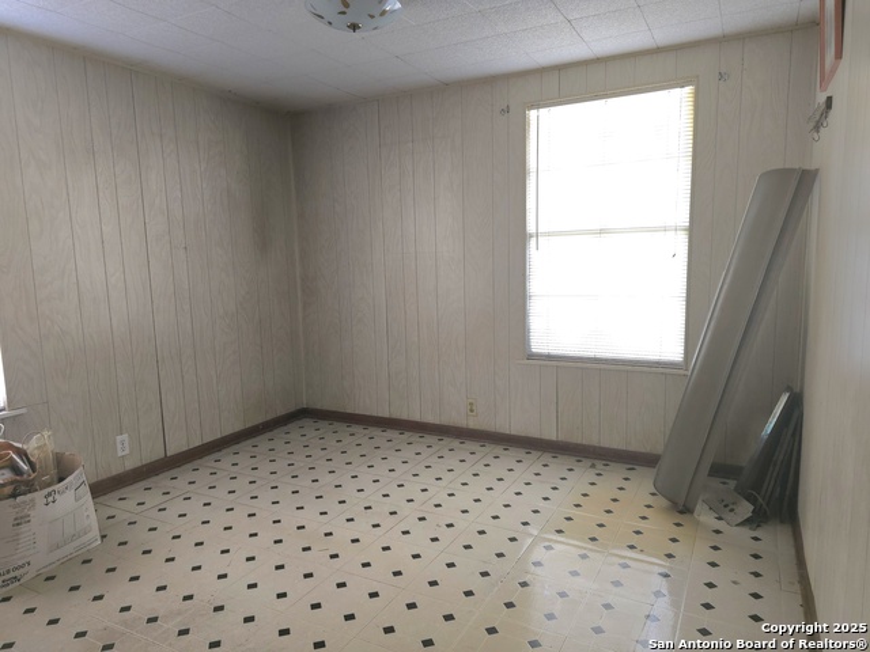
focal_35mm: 23
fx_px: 578
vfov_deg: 58.9
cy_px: 326
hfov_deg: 73.9
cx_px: 435
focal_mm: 6.3
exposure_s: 1/24
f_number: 1.7
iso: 320
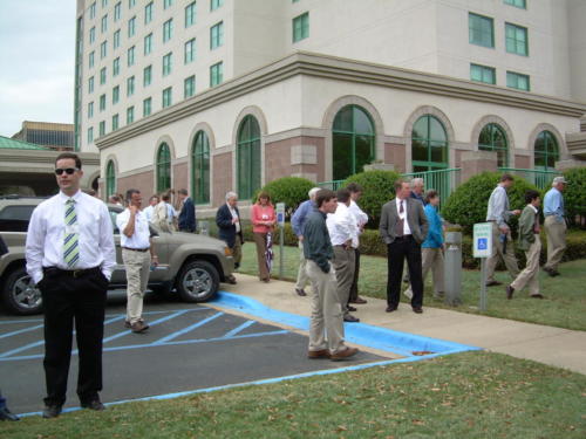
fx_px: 643
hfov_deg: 49.0
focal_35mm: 38
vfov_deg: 37.7
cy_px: 220
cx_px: 293
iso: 50
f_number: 2.8
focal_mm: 6.3
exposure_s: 1/193
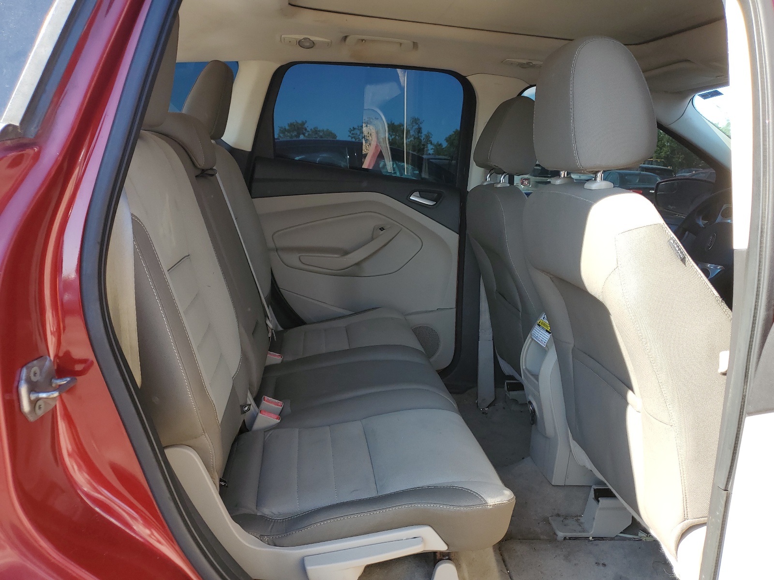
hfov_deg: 67.3
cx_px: 387
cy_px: 290
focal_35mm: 26
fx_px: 581
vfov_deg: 53.1
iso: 50
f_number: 1.5
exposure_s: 1/370
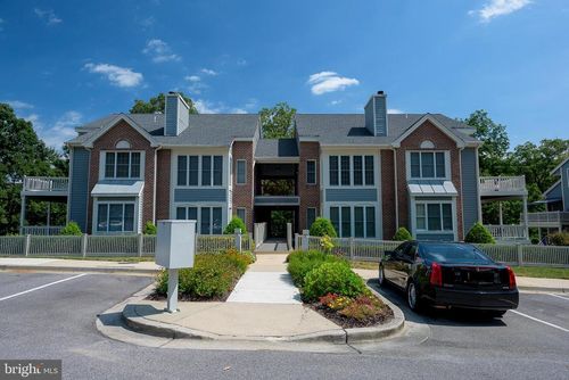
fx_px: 380
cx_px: 284
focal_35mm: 24
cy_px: 190
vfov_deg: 53.2
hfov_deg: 73.7
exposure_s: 1/250
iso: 500
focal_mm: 24
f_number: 7.1
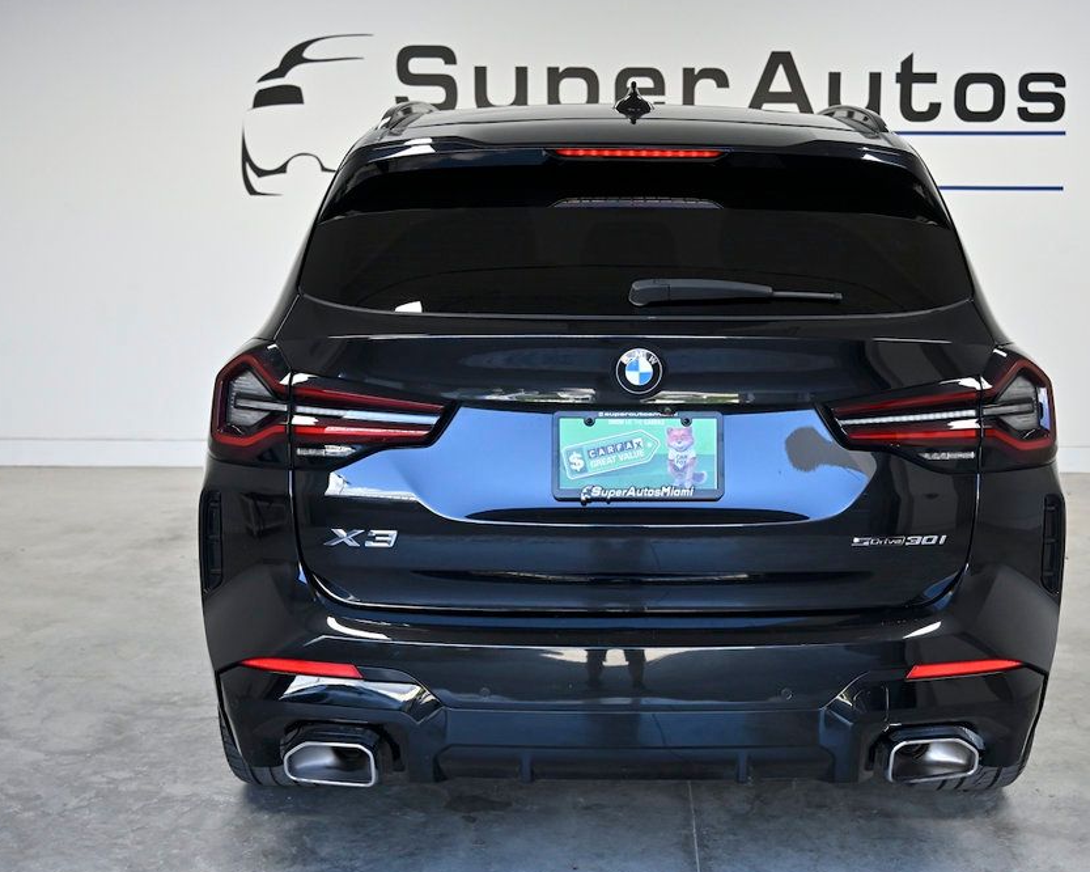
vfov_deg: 33.4
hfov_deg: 41.0
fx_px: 1451
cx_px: 640
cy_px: 437
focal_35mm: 45
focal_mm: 39
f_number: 5
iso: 2000
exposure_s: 1/800
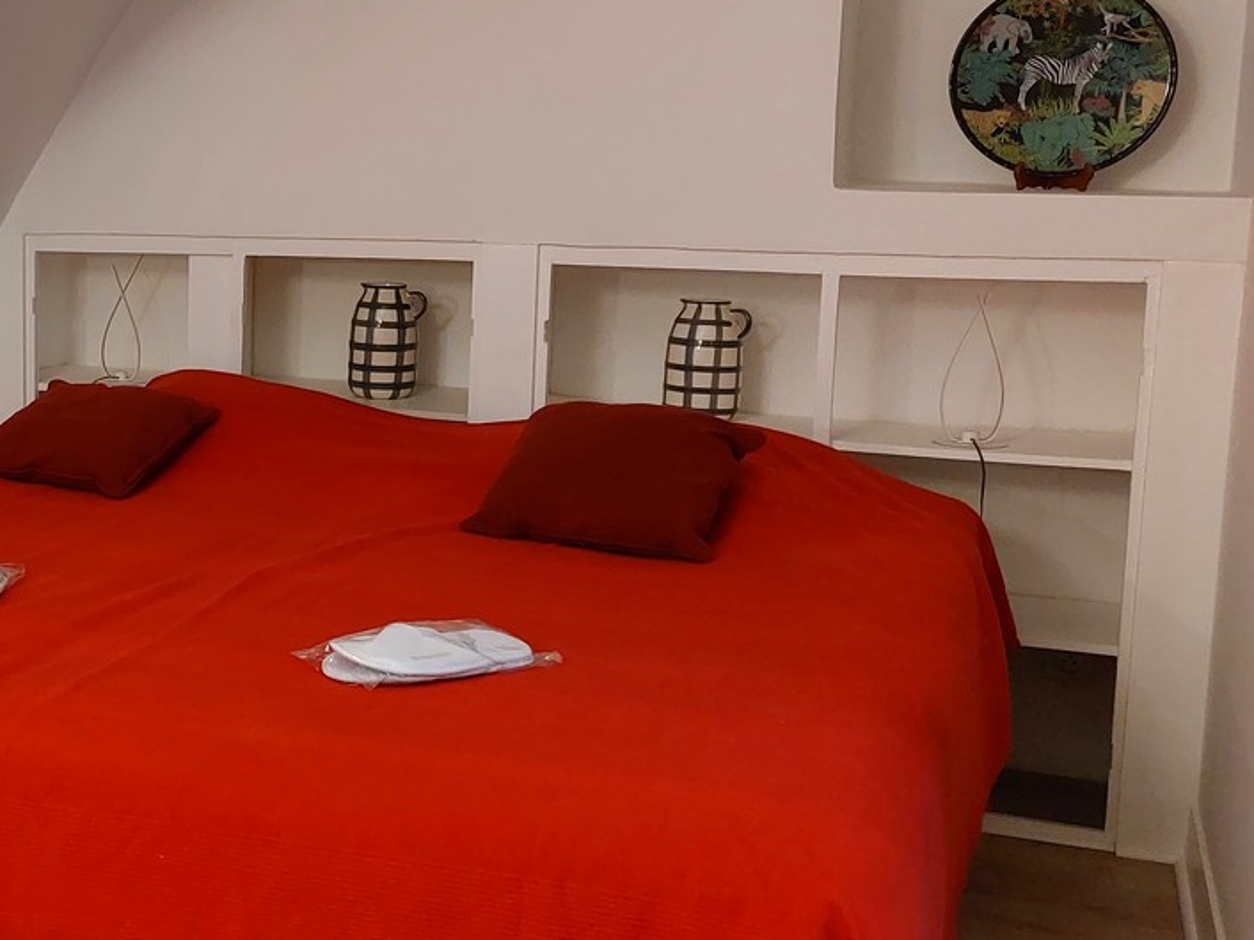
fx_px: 1847
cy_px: 387
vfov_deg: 28.5
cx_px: -7
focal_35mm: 51
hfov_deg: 34.1
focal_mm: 5.23
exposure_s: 1/50
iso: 500
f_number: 1.8
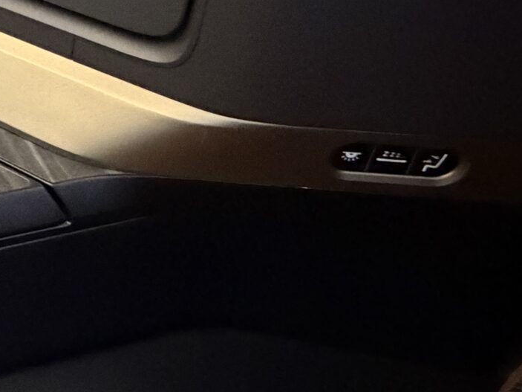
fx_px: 769
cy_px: -60
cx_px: -177
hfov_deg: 29.3
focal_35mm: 51
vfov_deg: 25.9
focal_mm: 2.22
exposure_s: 1/40
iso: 1250
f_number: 2.2
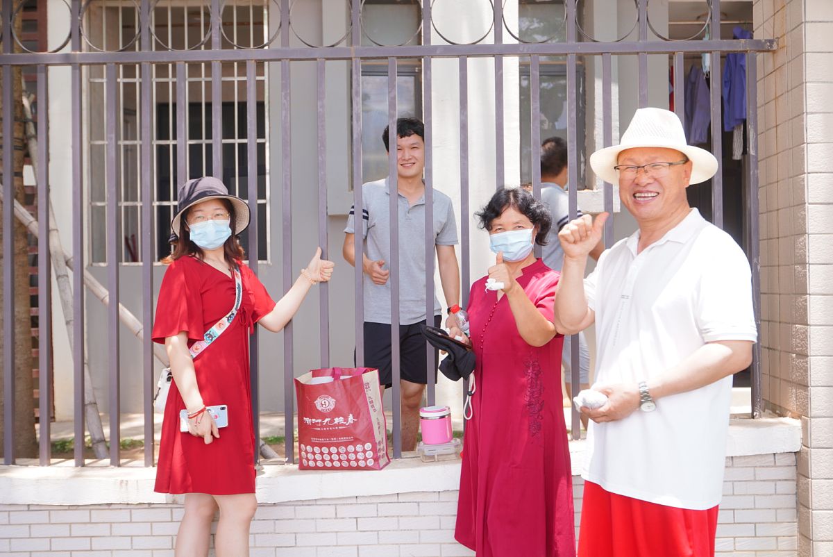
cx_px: 416
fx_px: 810
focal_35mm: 35
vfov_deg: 37.9
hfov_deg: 54.4
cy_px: 278
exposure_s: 1/100
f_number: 4
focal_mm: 35
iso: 100
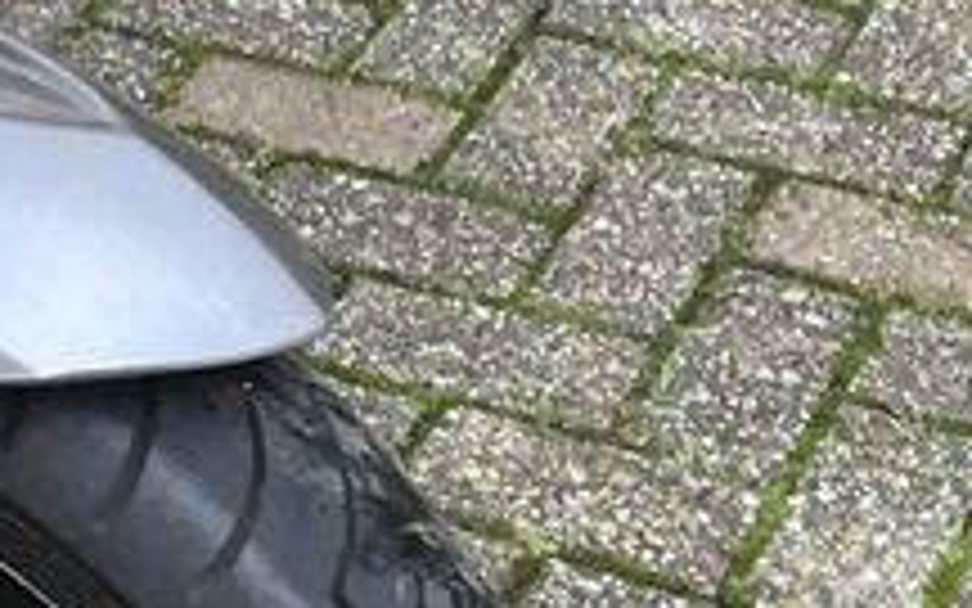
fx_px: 2331
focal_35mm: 88
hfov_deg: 22.1
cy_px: 914
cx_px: -122
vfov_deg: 13.9
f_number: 1.8
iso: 400
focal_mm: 3.99
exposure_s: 1/38
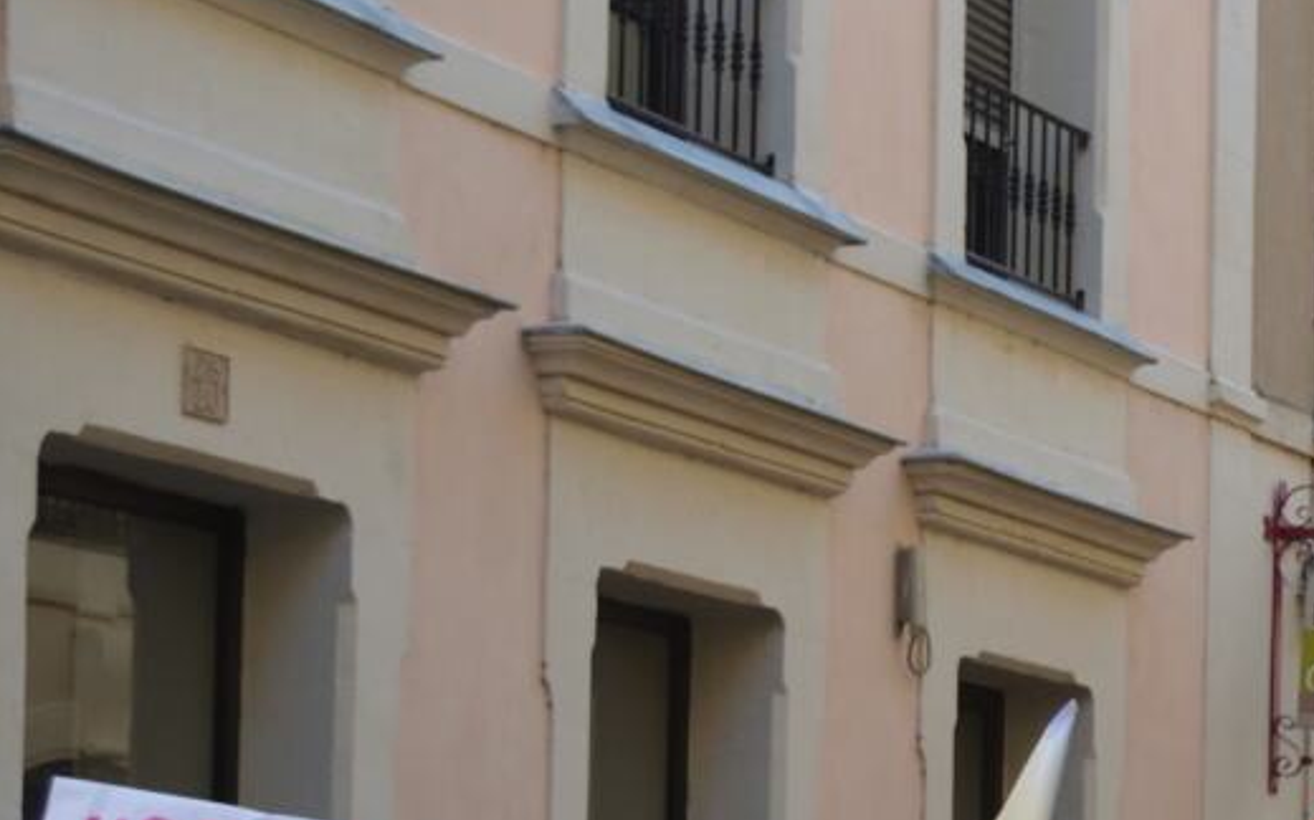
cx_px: 1575
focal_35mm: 160
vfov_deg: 8.1
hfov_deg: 12.8
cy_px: 987
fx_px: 5728
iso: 100
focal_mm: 34
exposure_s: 1/125
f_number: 5.6
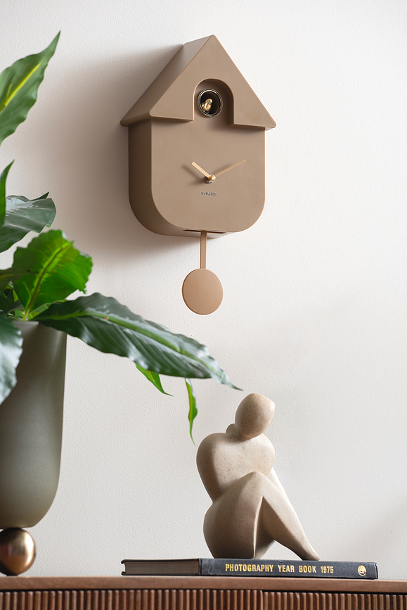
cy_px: 305
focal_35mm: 135
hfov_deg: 10.2
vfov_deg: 15.2
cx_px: 204
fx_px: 2286
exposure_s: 1/100
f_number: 6.3
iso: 160
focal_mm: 135
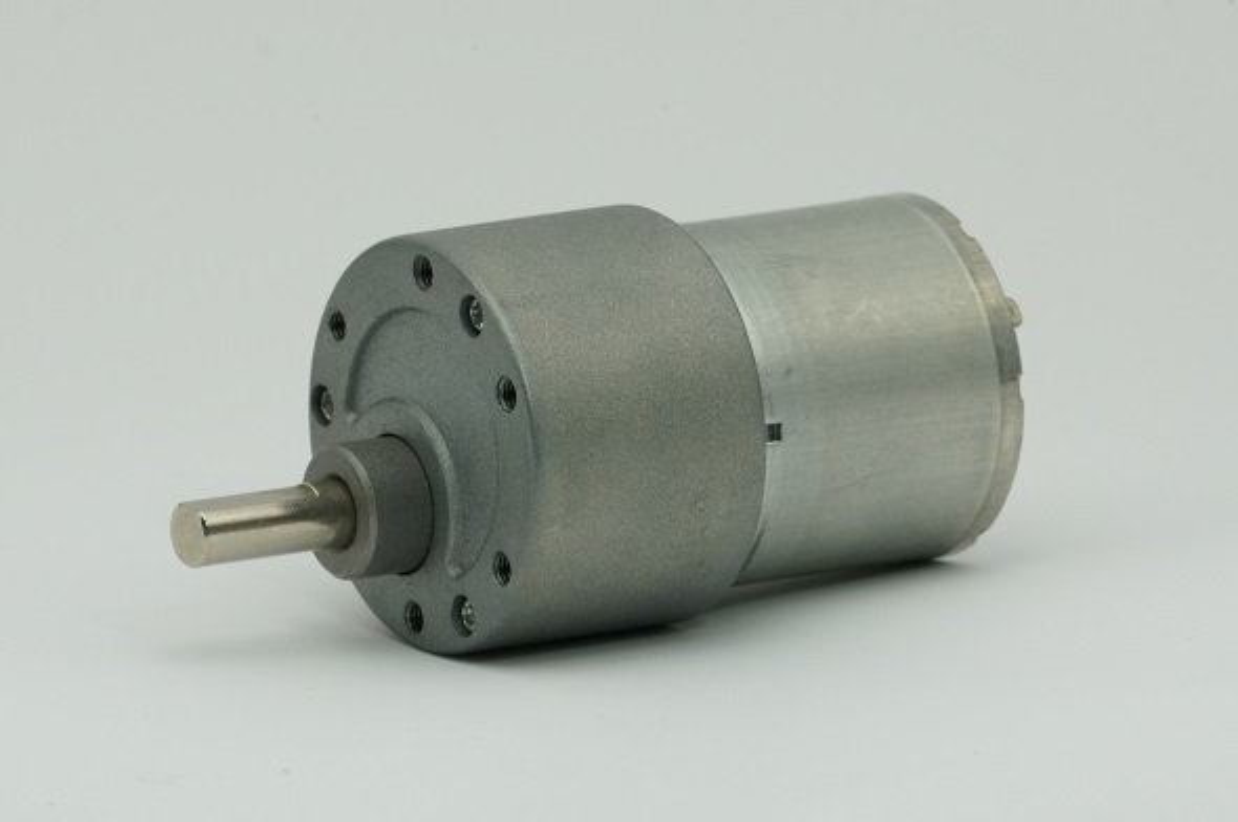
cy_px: 411
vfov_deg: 4.4
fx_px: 10820
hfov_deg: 6.5
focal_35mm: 315
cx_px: 619
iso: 1600
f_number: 22
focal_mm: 210
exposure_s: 1/60
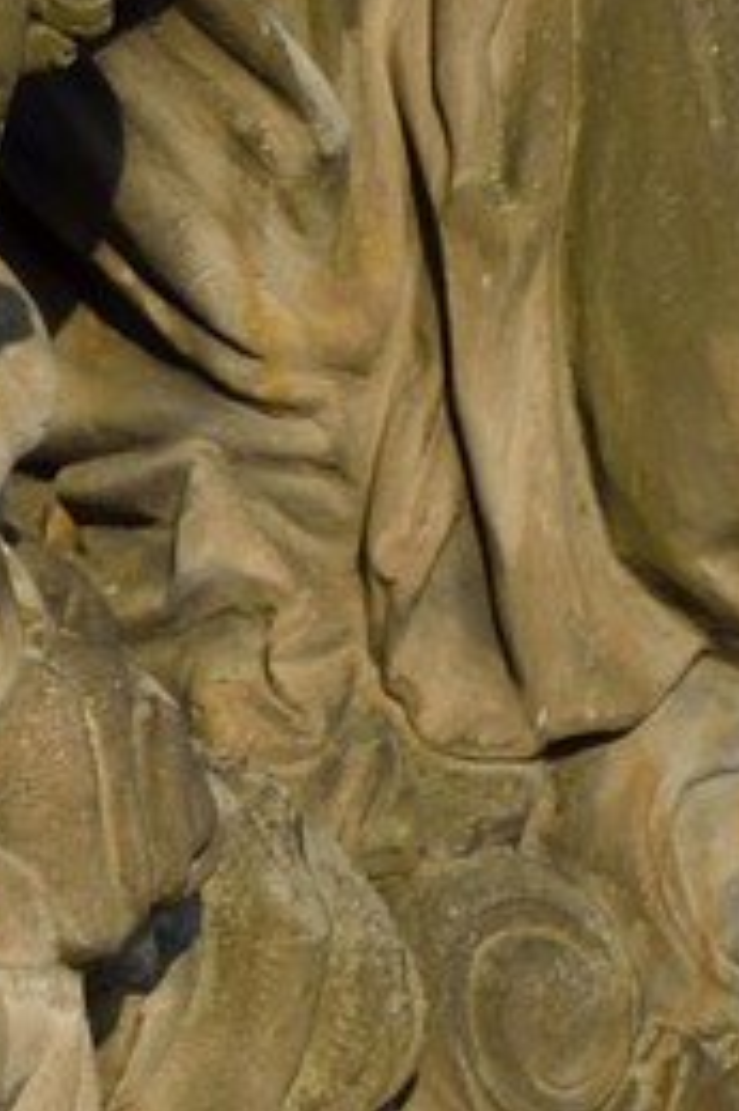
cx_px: -453
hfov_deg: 1.8
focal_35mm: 750
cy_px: -2137
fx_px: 23123
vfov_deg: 2.7
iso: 200
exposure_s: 1/500
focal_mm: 122
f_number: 9
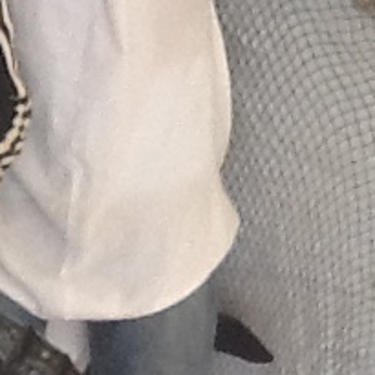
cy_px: -33
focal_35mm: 182
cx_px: 70
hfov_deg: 9.6
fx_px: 2231
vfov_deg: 9.5
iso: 80
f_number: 2.4
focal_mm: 2.03
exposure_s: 1/30
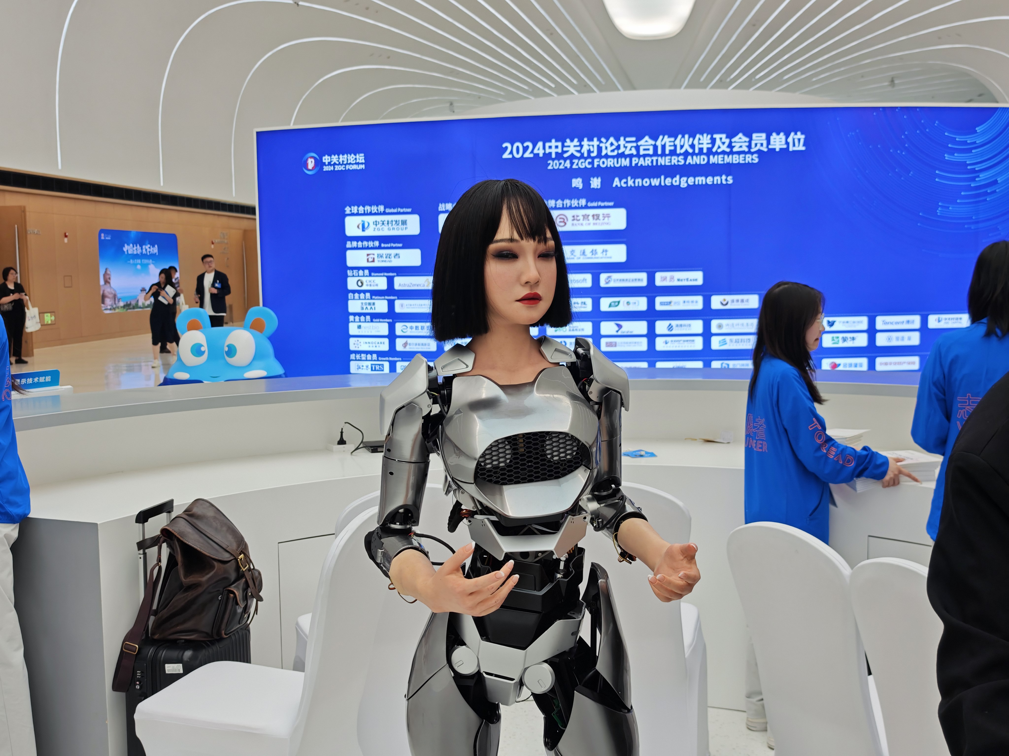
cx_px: 504
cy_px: 378
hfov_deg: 47.9
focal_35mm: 39
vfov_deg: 36.8
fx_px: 1137
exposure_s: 1/164
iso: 50
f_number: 2
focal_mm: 8.72
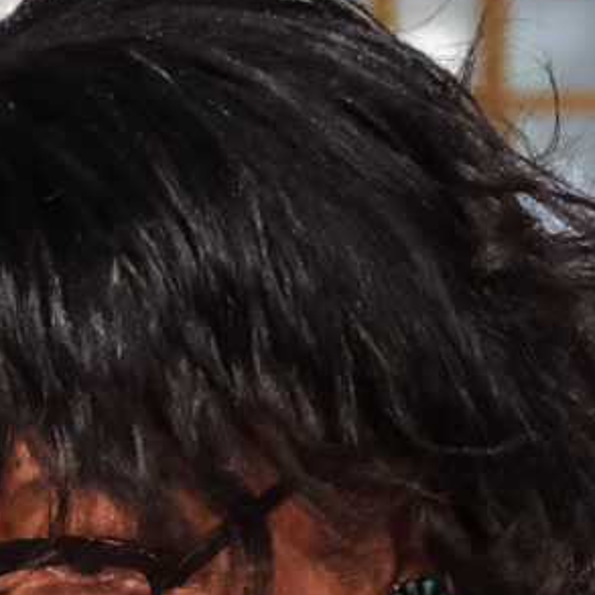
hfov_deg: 2.3
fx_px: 14896
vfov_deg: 2.3
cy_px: 1215
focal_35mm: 766
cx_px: -1446
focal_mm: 68.7
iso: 3200
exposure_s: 1/250
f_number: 4.5
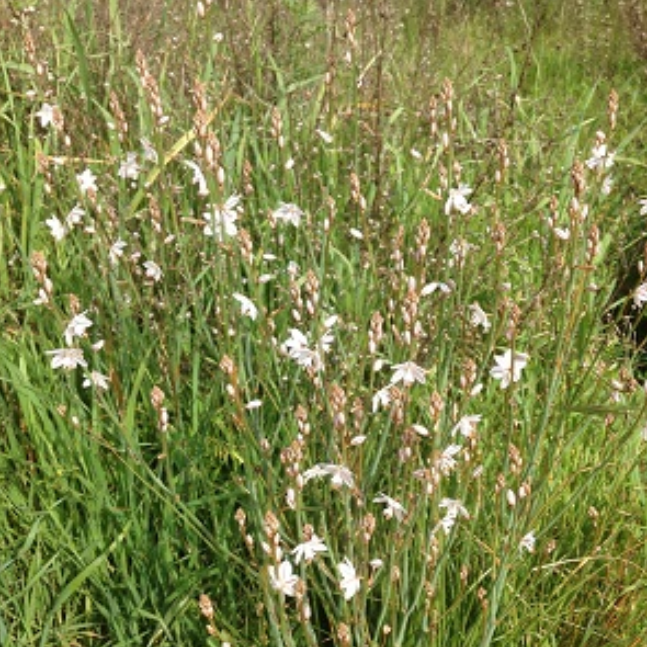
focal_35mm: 42
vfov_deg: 39.8
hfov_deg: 40.0
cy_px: 401
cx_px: 325
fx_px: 888
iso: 50
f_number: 2.4
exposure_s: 1/1255
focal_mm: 4.28
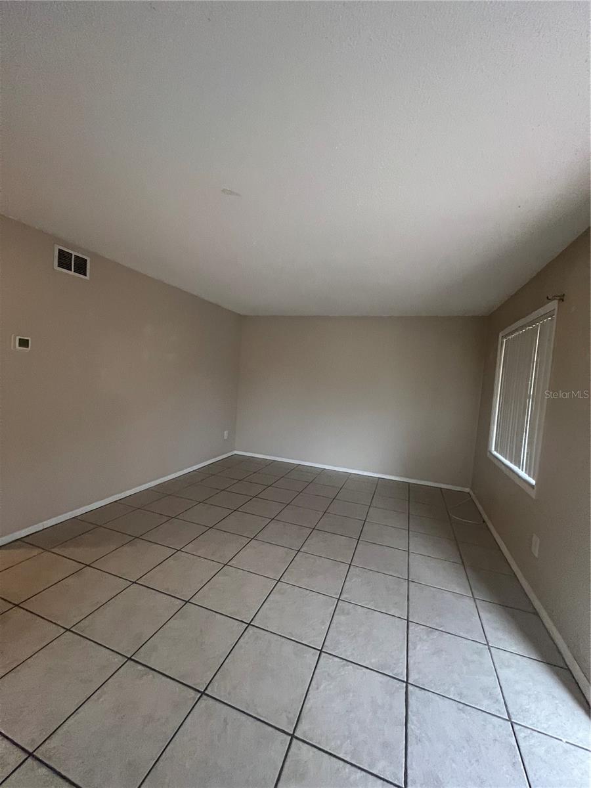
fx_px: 296
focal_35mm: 13
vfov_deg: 106.2
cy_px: 394
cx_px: 296
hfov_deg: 89.9
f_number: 1.8
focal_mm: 1.57
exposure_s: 1/60
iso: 400
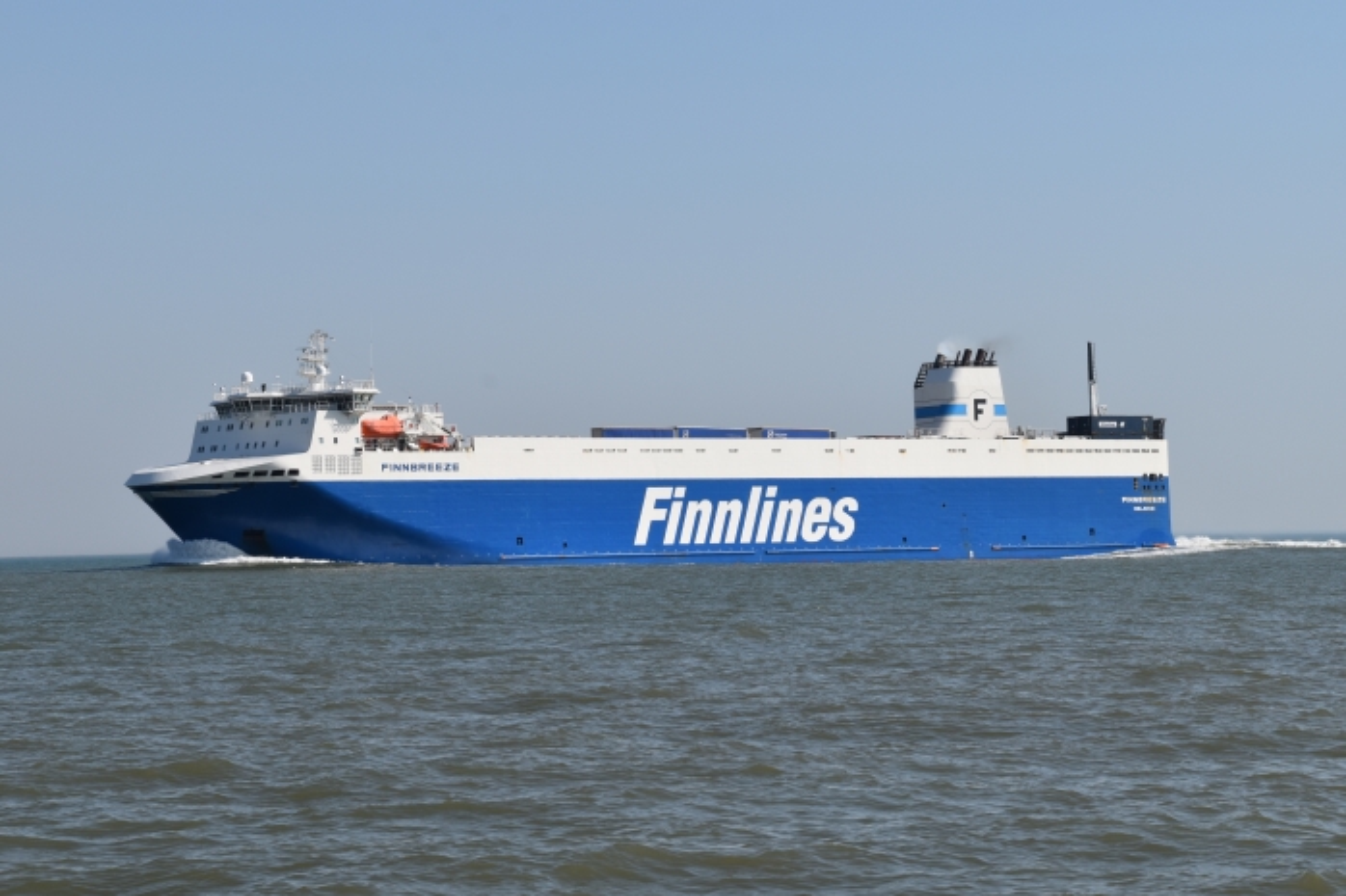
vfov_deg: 13.0
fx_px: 3925
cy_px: 448
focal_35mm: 105
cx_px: 673
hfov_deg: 19.5
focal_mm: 70
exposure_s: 1/500
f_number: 11
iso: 200
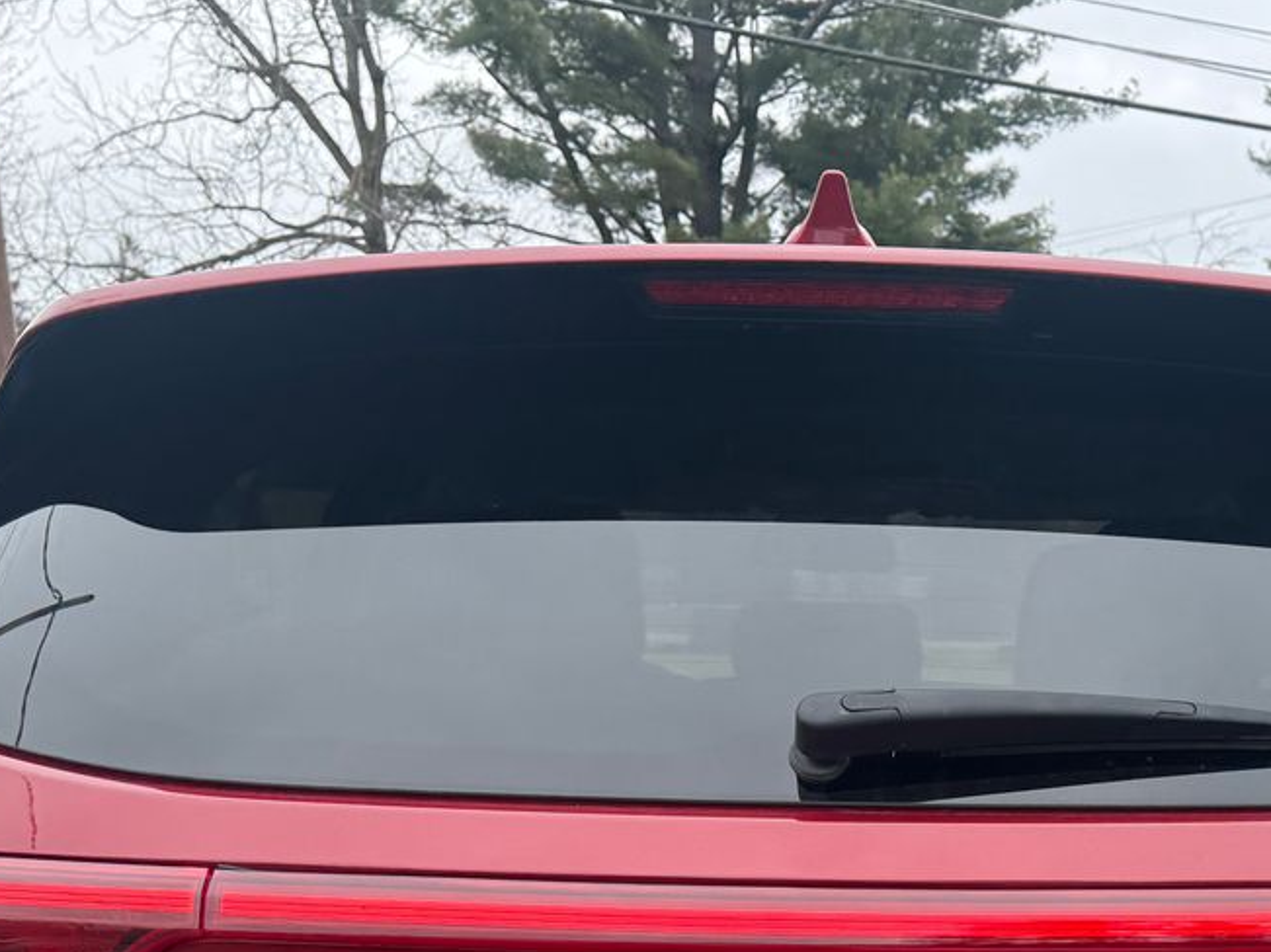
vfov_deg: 23.0
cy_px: 1100
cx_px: 912
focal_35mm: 59
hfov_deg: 32.2
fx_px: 2166
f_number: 1.78
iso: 100
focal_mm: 6.76
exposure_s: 1/563
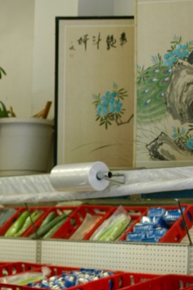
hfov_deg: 13.9
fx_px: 781
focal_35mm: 97
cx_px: 4
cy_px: 196
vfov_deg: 20.9
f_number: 4
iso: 400
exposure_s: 1/80
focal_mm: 28
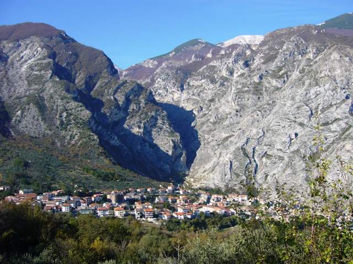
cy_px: 132
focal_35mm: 35
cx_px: 176
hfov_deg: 52.6
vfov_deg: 40.7
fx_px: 357
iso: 100
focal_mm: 5.8
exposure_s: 1/400
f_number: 5.6
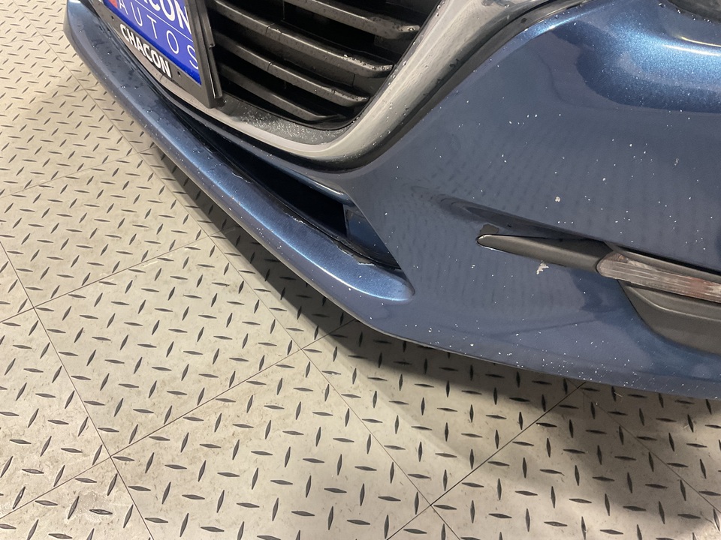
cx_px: 360
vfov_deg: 48.2
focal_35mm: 29
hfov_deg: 61.7
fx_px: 604
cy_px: 270
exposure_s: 1/60
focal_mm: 3
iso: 160
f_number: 1.8
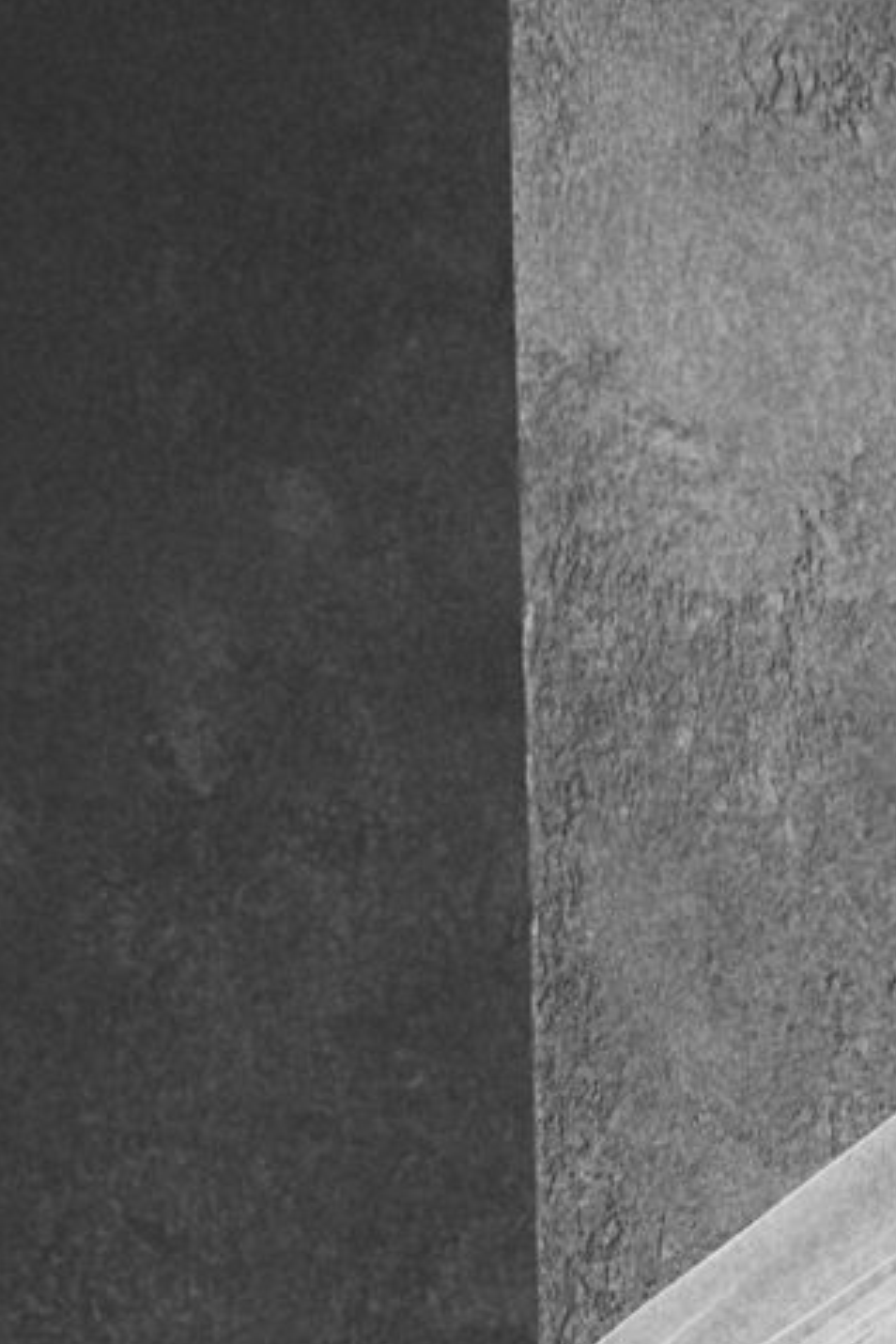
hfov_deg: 5.4
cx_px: 1092
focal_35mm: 252
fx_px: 9407
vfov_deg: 7.7
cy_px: 2944
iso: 100
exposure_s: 1/200
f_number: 6.3
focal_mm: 47
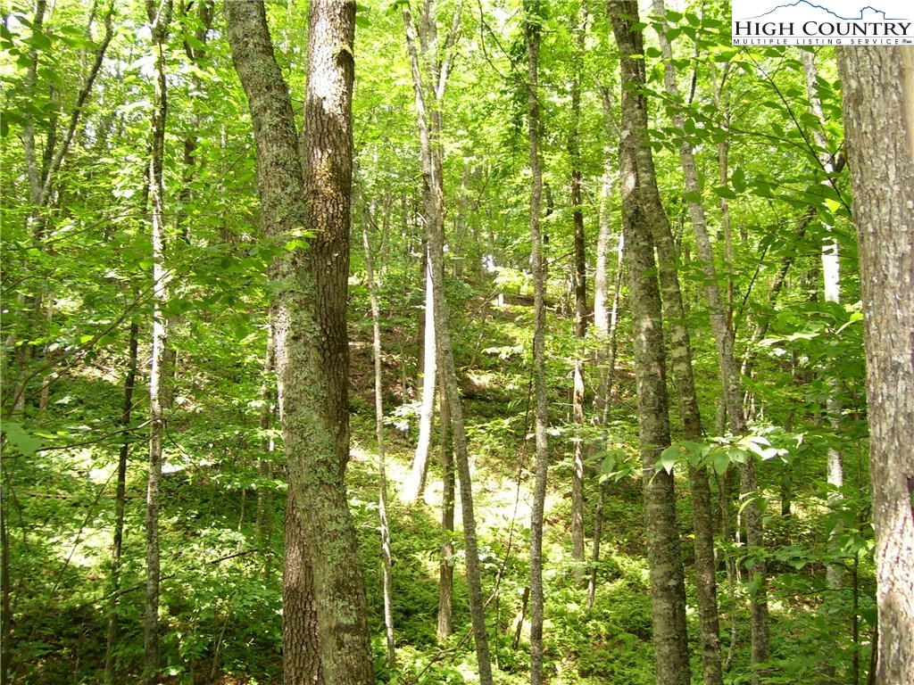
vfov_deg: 38.7
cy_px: 342
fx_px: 977
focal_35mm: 37
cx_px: 457
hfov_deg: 50.1
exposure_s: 1/60
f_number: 2.7
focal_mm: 6
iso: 125
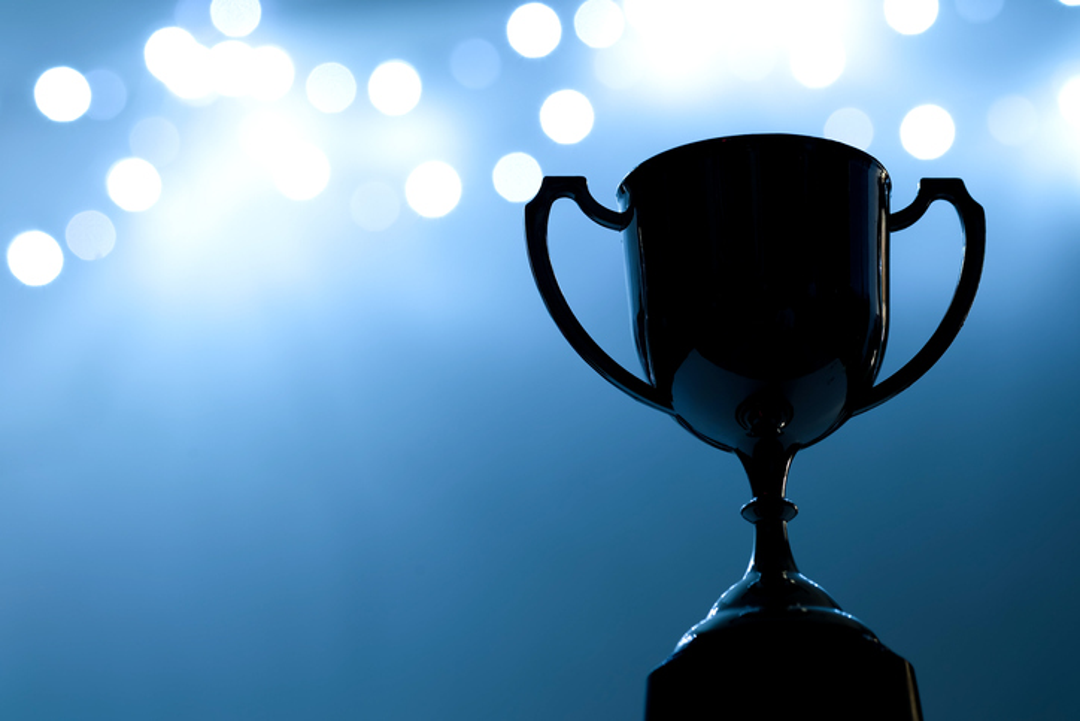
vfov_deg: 15.2
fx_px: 2700
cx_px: 540
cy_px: 360
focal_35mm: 90
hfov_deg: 22.6
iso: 100
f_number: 4
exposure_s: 1.3
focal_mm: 60
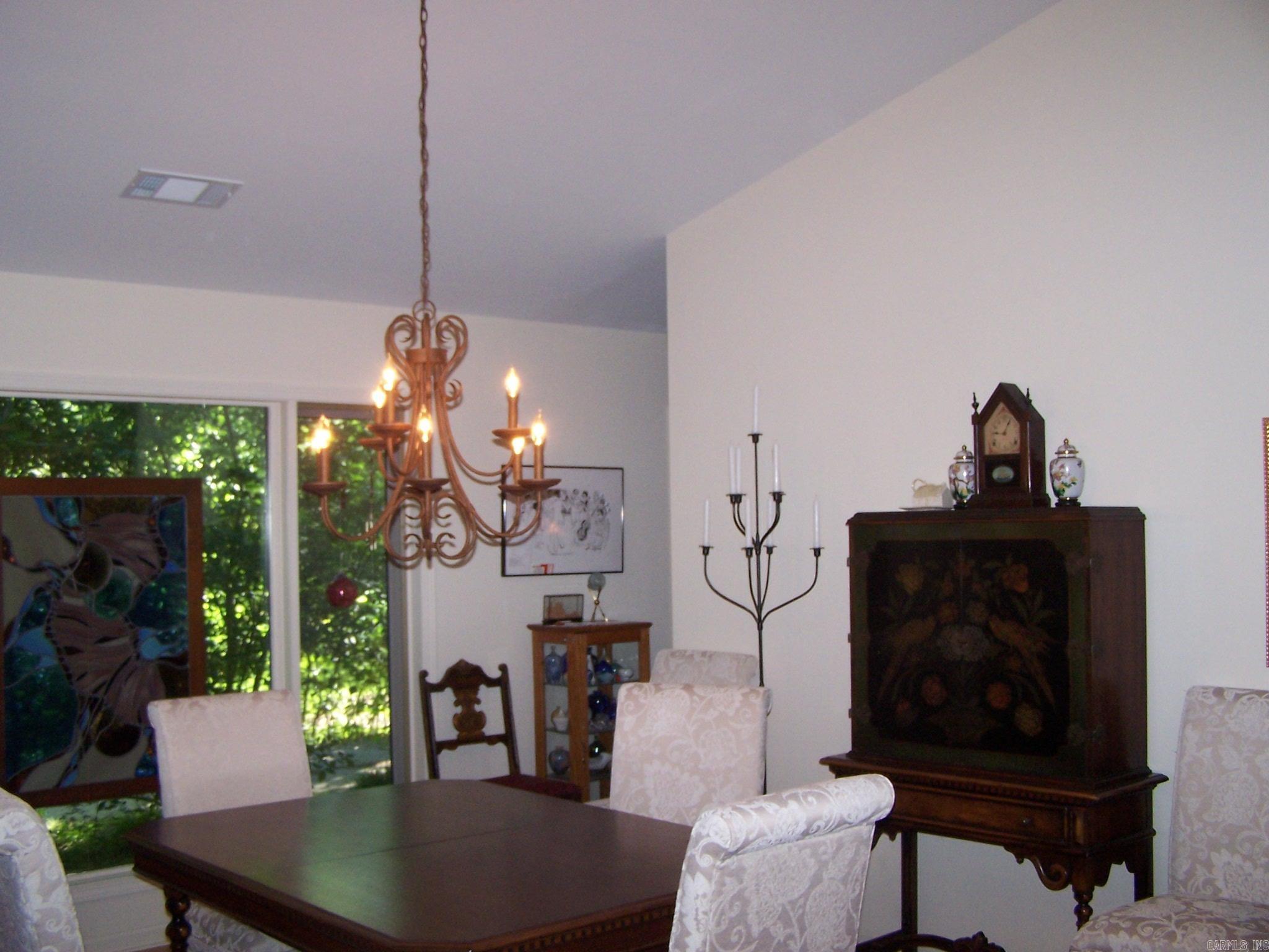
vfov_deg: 37.7
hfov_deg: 49.0
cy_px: 476
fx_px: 1393
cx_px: 634
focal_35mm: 38
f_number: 2.8
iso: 140
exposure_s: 1/60
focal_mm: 6.3
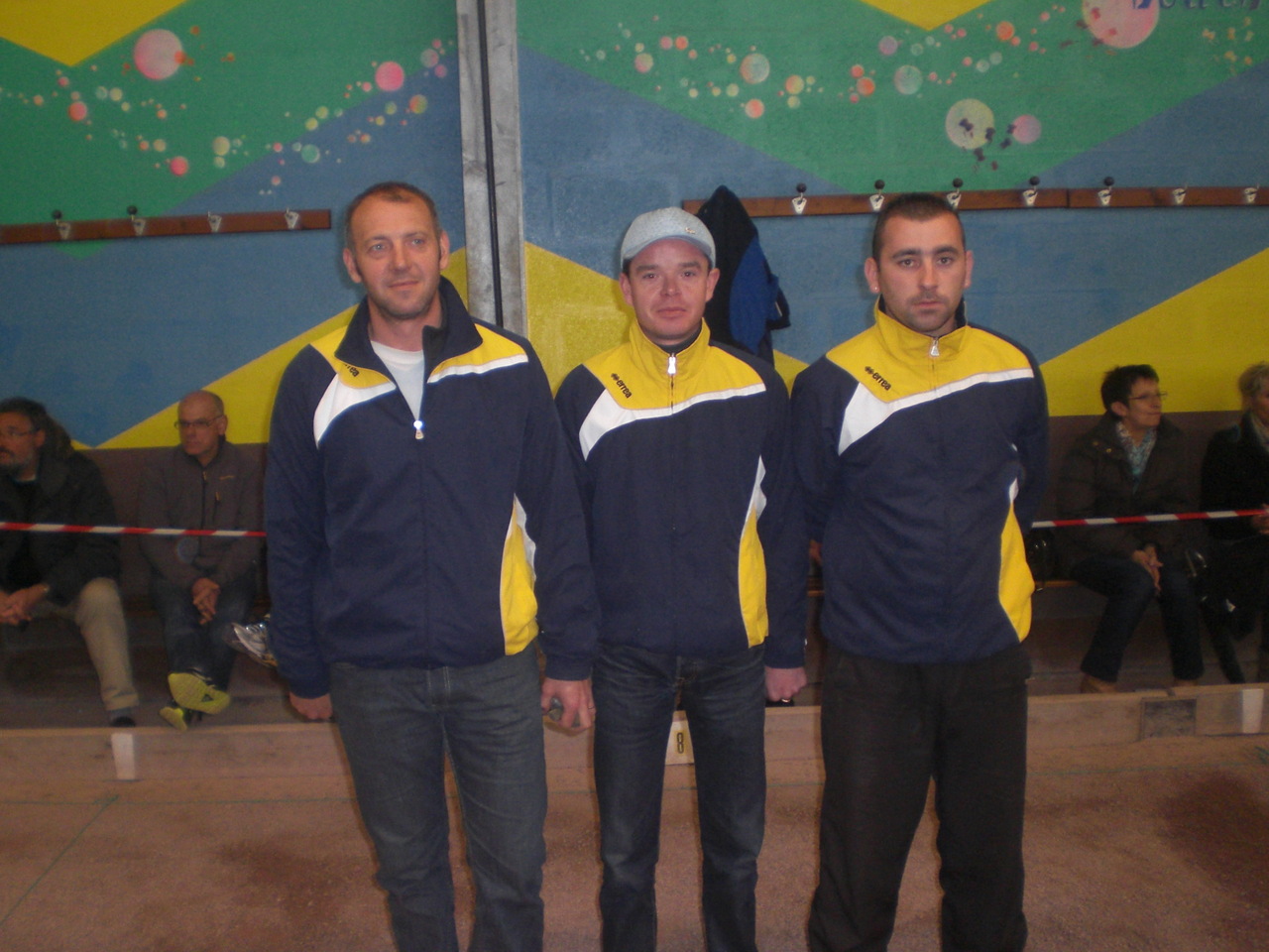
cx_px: 634
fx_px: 1393
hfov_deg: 49.0
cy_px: 476
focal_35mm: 38
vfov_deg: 37.7
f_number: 3.1
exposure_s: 1/60
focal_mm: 6.3
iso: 200
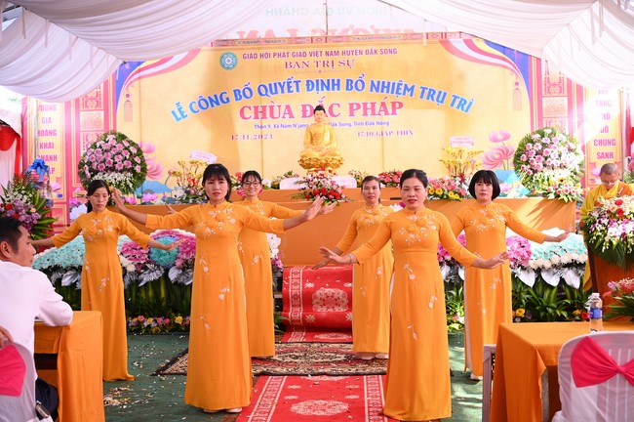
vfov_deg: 29.2
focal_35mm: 46
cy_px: 211
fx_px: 809
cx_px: 317
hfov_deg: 42.8
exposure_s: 1/400
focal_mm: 46
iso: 1250
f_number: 4.5
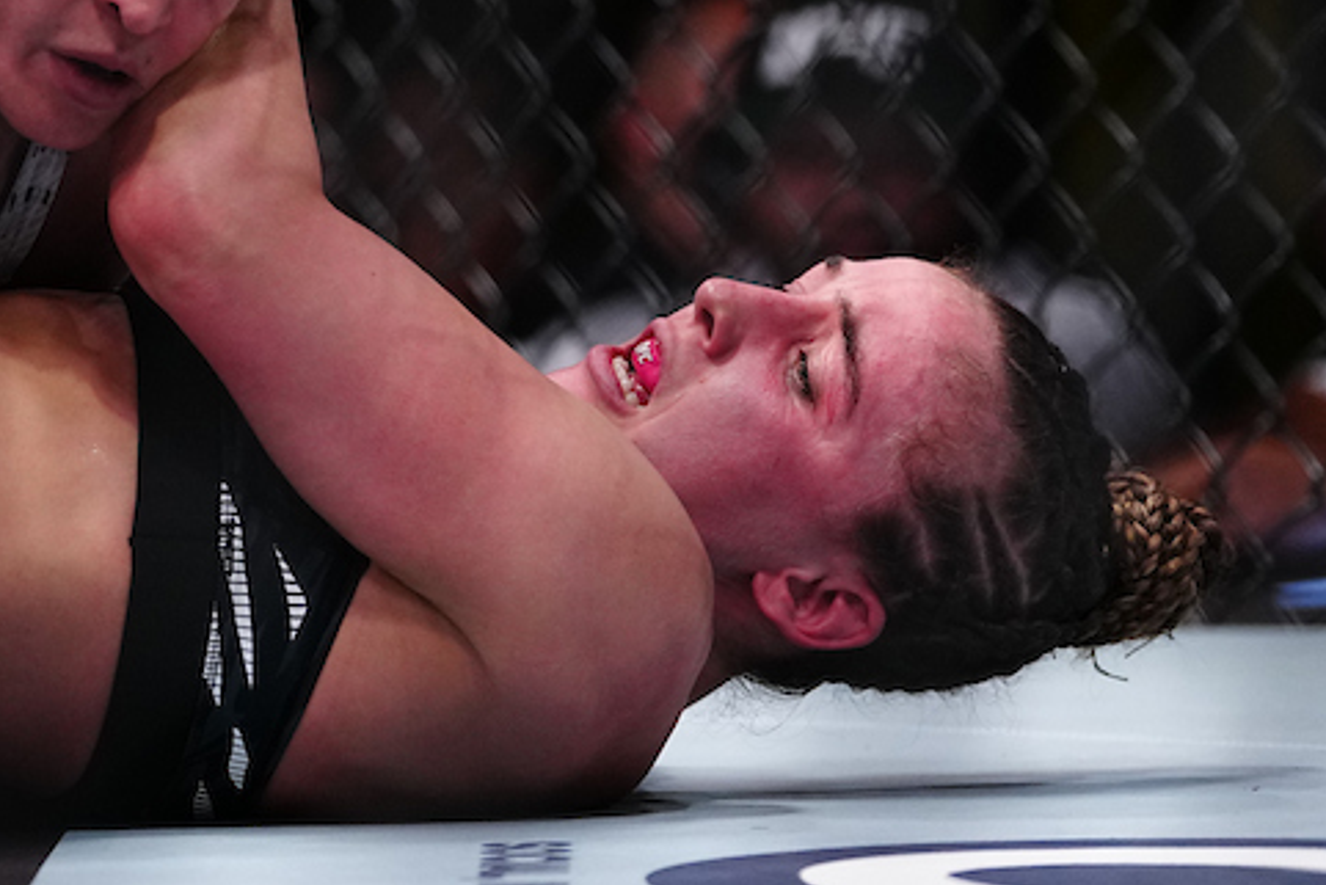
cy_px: -80
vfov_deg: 4.4
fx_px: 11495
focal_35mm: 312
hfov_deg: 6.6
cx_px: 74
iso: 2500
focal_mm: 125
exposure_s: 1/800
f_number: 2.8
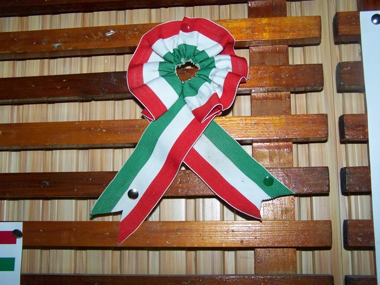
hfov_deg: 38.9
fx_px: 538
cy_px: 142
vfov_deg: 29.7
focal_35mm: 49
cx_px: 190
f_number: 2.8
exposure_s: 1/30
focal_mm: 8.1
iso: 200
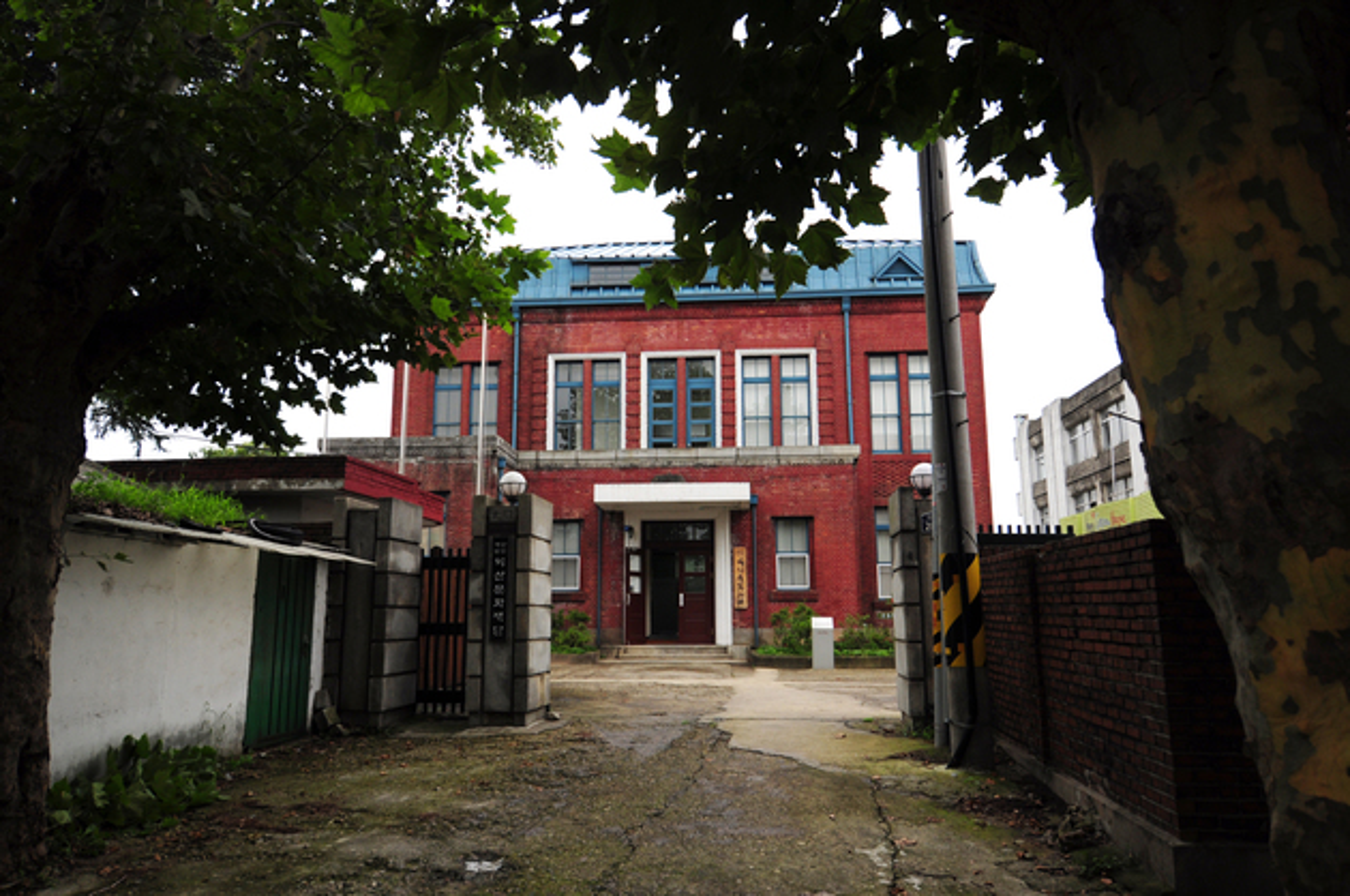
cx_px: 675
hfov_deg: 73.8
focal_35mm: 24
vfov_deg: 53.0
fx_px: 899
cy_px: 448
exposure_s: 1/160
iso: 200
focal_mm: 16
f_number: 6.3
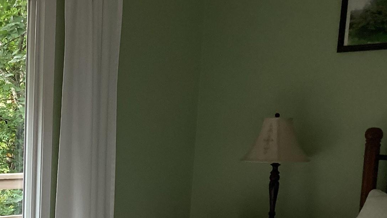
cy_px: 224
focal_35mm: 64
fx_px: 657
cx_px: 28
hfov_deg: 31.1
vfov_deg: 18.3
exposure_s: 1/60
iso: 200
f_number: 2.4
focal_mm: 3.3
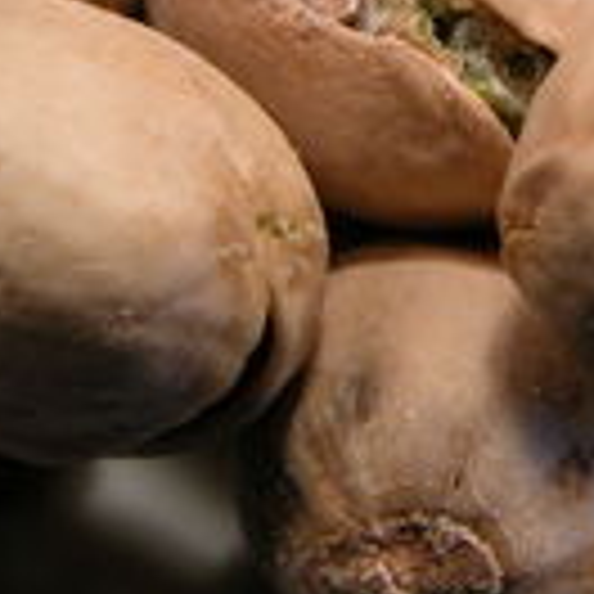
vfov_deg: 6.1
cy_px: -54
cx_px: 540
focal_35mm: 286
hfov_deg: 6.1
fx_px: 5552
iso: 100
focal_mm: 27.3
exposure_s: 1/41.9
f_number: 5.8
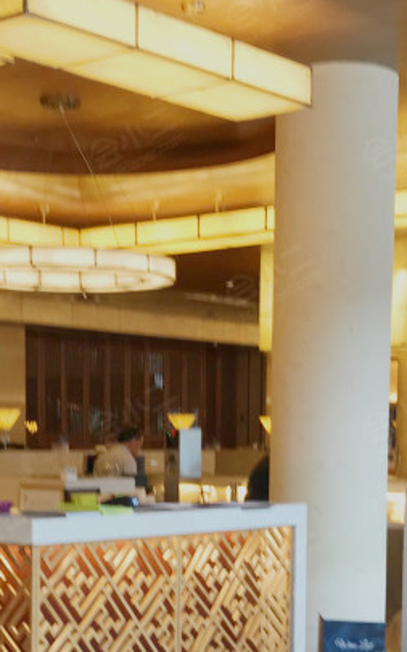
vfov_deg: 26.8
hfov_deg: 17.4
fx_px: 1332
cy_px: 559
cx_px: 209
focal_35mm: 75
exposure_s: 1/50
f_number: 1.8
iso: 25
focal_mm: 3.99
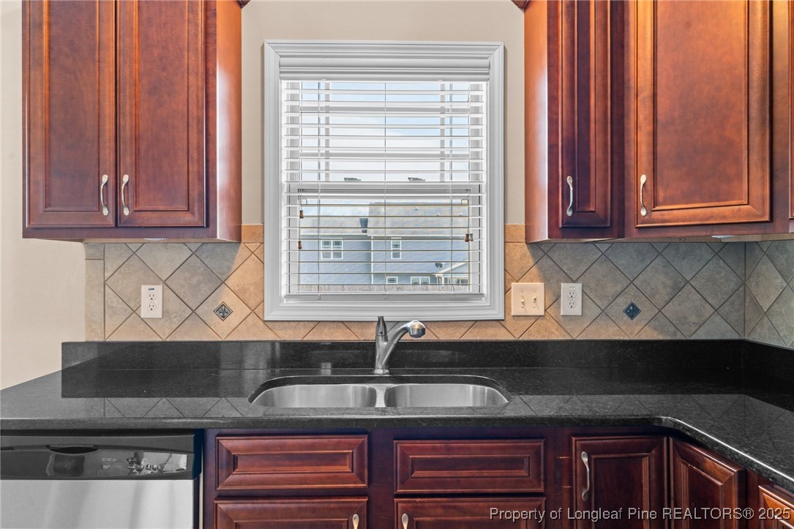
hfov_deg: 73.8
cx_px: 397
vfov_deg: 53.1
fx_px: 529
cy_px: 264
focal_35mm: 24
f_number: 8
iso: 250
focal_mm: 24
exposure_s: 1/4
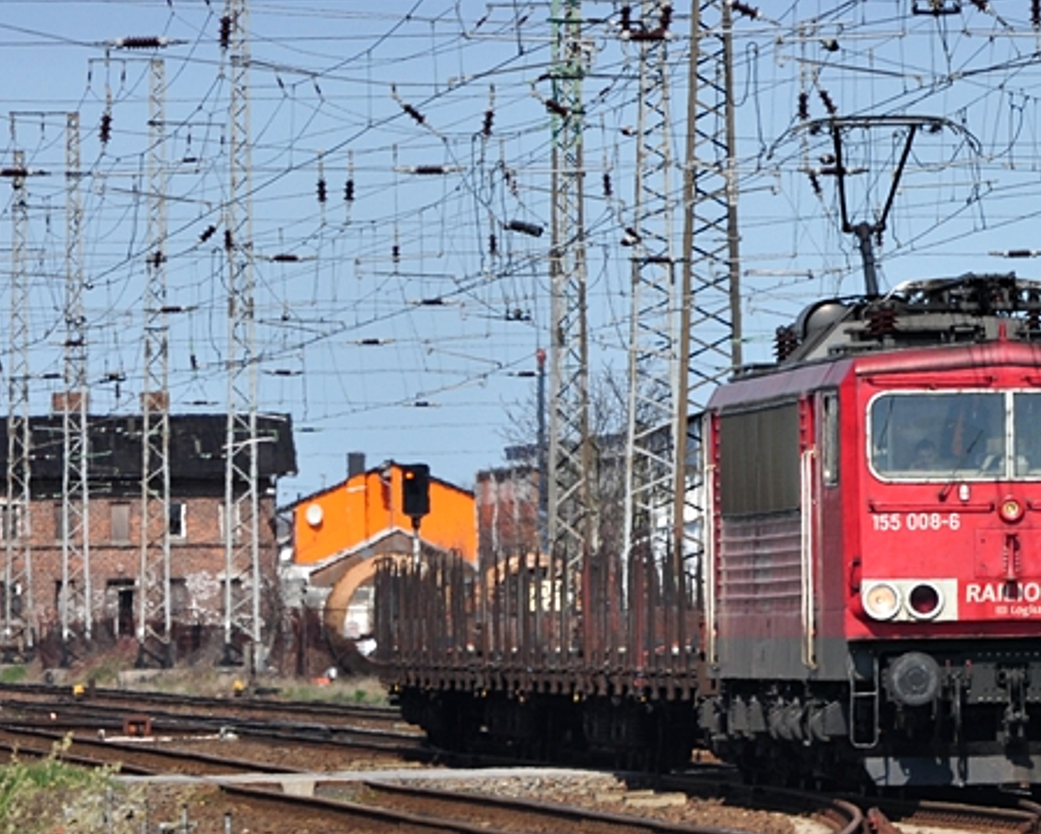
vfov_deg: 2.8
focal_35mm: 546
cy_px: 558
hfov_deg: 3.5
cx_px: 1092
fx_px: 16833
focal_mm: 170
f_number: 14
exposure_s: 1/250
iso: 200
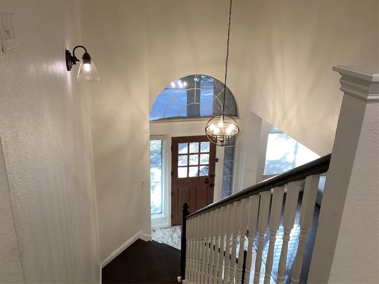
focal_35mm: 31
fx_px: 339
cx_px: 190
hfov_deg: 58.4
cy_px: 142
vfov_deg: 45.4
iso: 100
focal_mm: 3.3
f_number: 2.4
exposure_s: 1/60
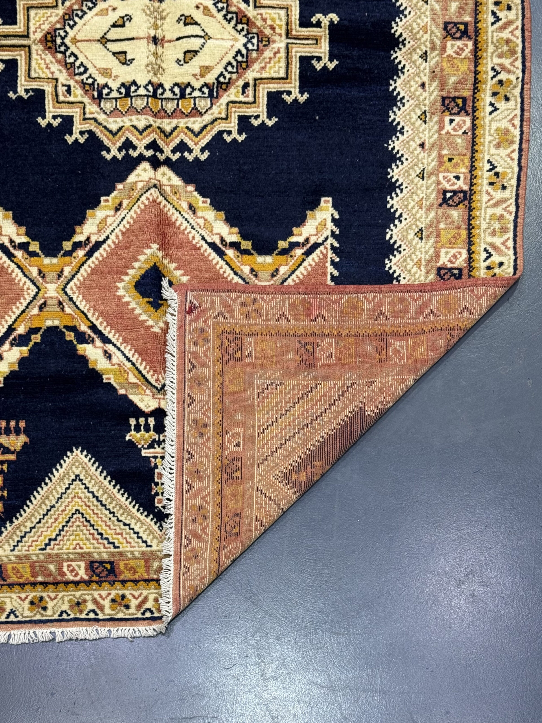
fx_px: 1002
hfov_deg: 30.3
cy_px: 362
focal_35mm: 48
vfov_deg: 39.7
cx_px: 271
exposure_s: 1/50
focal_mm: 6.76
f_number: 1.78
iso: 100
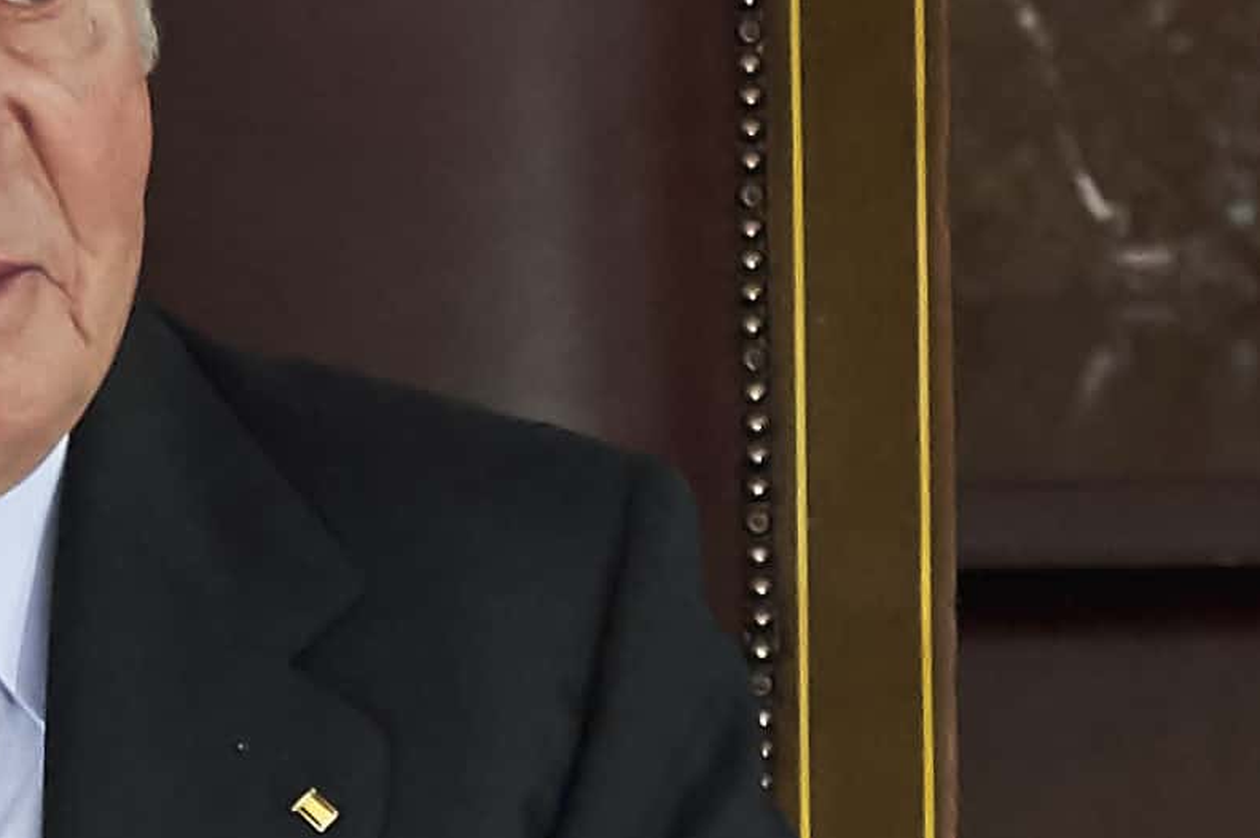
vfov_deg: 2.0
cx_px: -151
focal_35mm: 683
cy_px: 490
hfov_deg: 3.0
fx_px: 23885
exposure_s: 1/50
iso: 3200
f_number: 5.3
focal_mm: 180
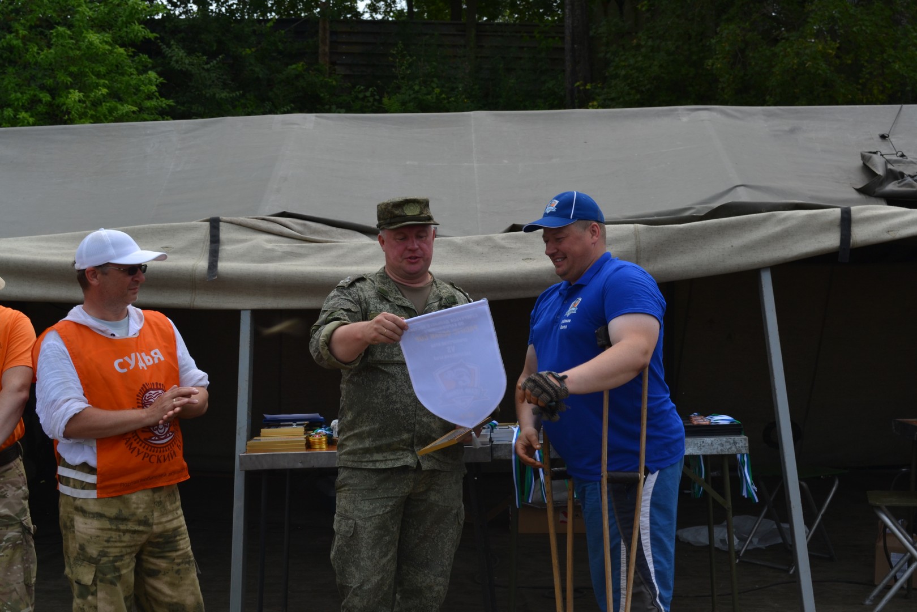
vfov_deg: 22.6
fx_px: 1528
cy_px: 306
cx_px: 458
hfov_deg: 33.4
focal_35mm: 60
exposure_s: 1/250
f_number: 8
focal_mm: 40
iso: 100
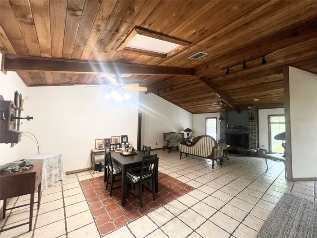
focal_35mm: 13
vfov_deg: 89.9
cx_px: 158
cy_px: 119
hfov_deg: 106.2
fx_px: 119
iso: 250
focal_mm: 1.57
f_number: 1.8
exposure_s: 1/60
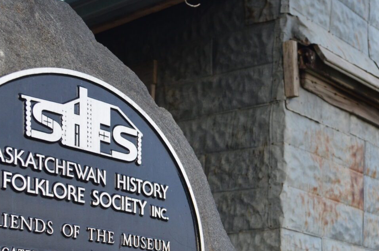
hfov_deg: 24.6
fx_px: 841
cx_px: 348
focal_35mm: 80
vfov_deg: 16.5
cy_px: 273
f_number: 5.6
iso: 360
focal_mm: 20
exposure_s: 1/125
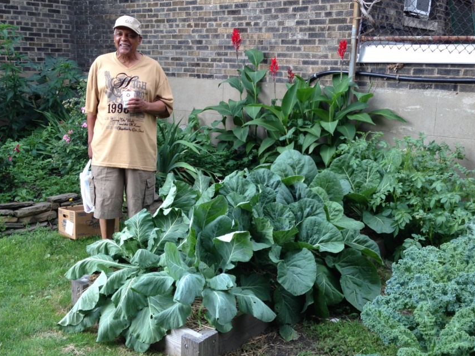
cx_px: 231
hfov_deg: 46.8
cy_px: 170
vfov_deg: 36.0
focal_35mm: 40
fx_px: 549
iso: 80
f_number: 2.4
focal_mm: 4.12
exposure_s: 1/120
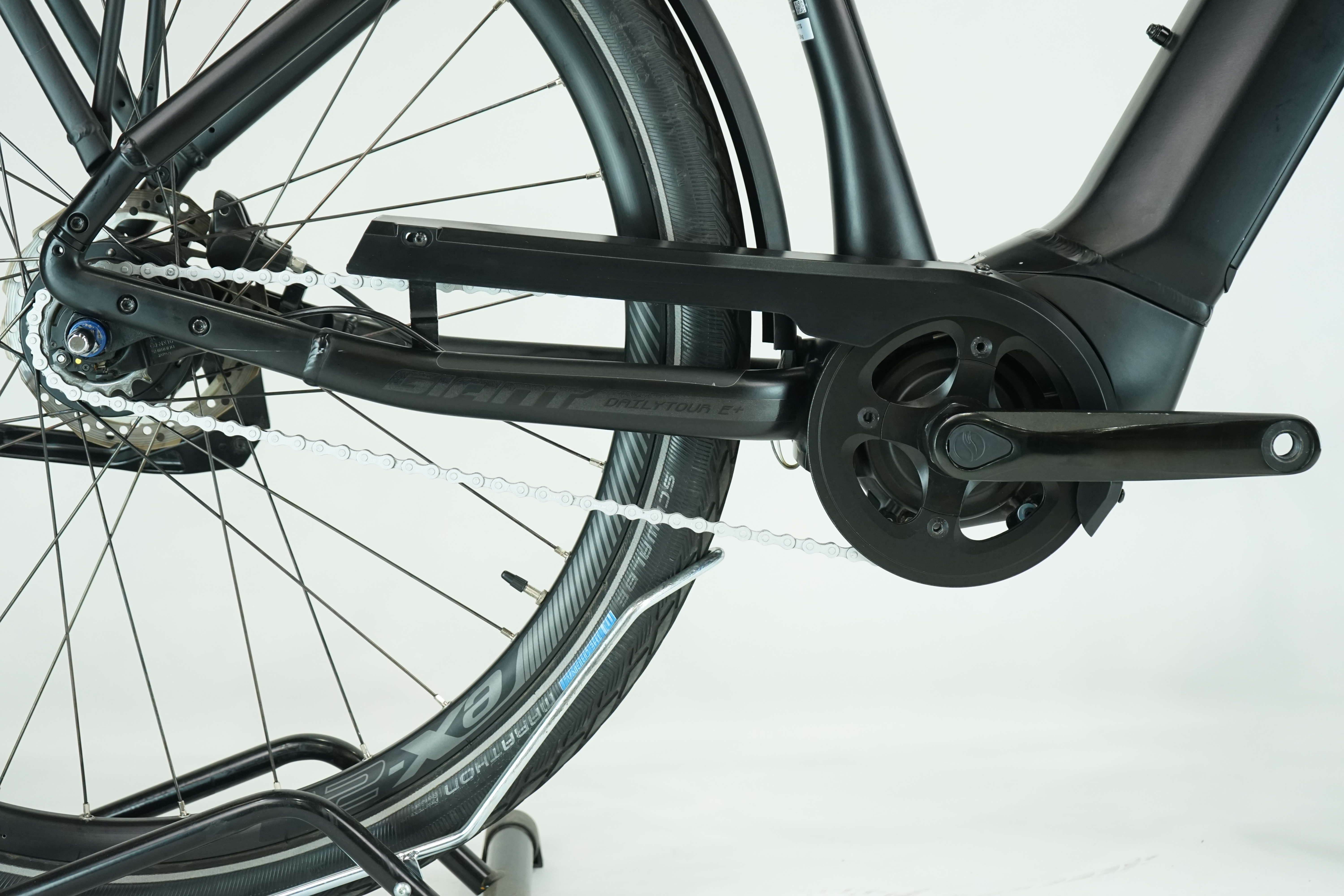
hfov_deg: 32.9
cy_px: 448
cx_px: 672
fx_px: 2277
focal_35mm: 61
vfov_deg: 22.3
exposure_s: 1/200
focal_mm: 61
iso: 1600
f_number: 5.6
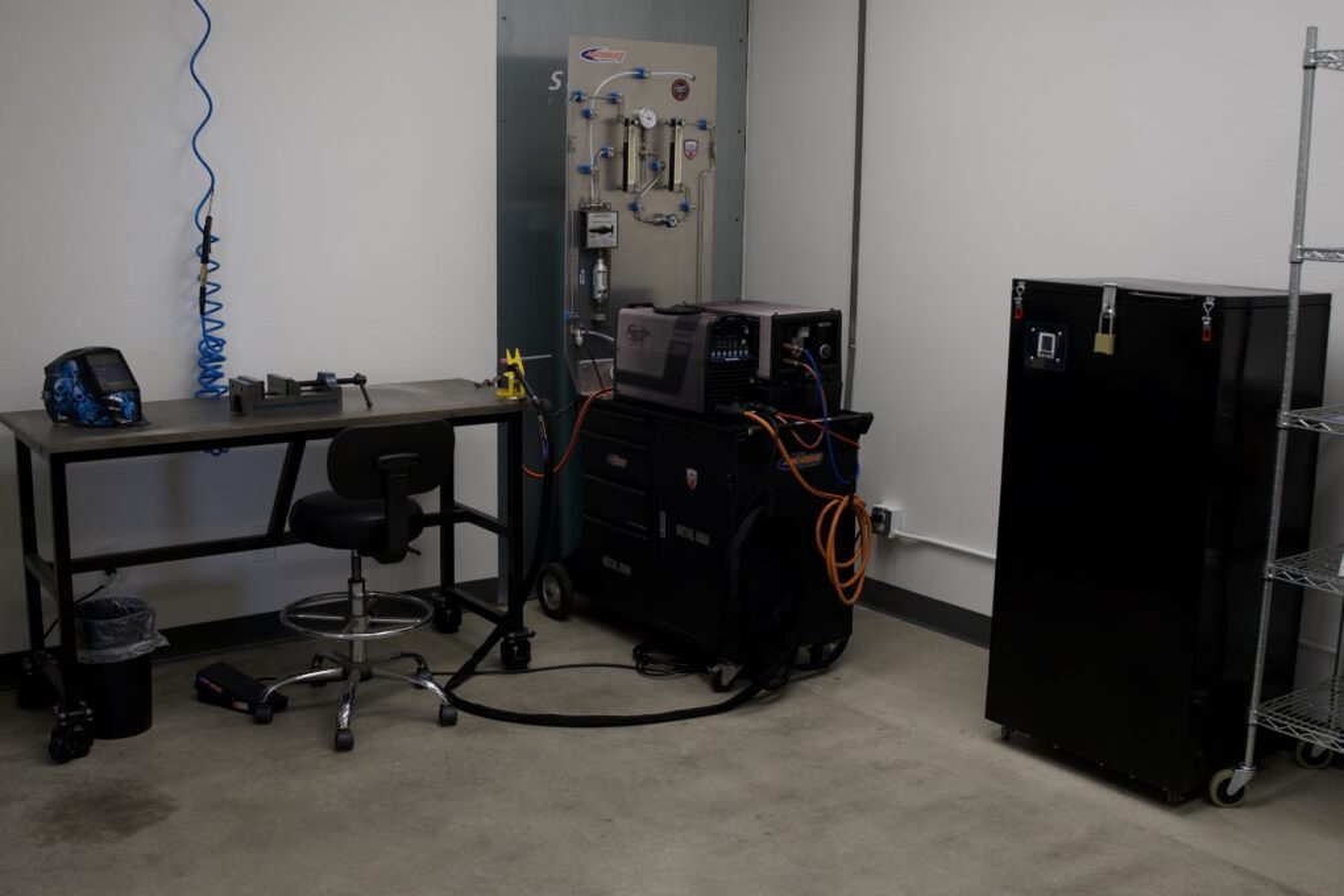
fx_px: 1344
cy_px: 448
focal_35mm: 36
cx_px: 672
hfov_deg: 53.1
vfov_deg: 36.9
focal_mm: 24
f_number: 4
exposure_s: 1/60
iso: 200
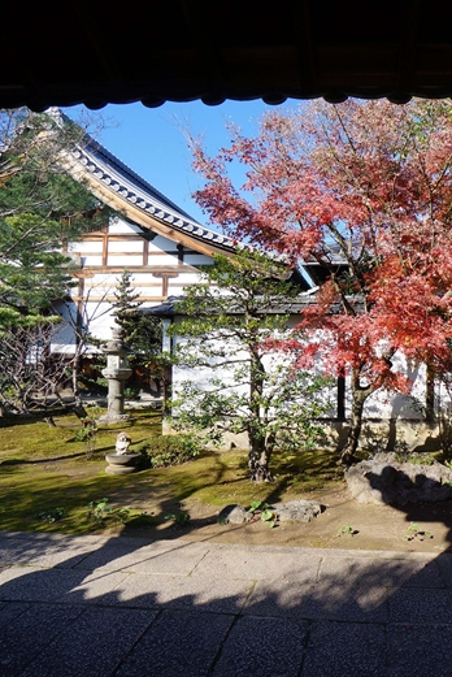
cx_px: 352
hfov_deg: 52.2
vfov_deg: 76.1
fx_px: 433
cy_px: 343
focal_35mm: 23
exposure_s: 1/160
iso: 100
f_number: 9
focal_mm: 10
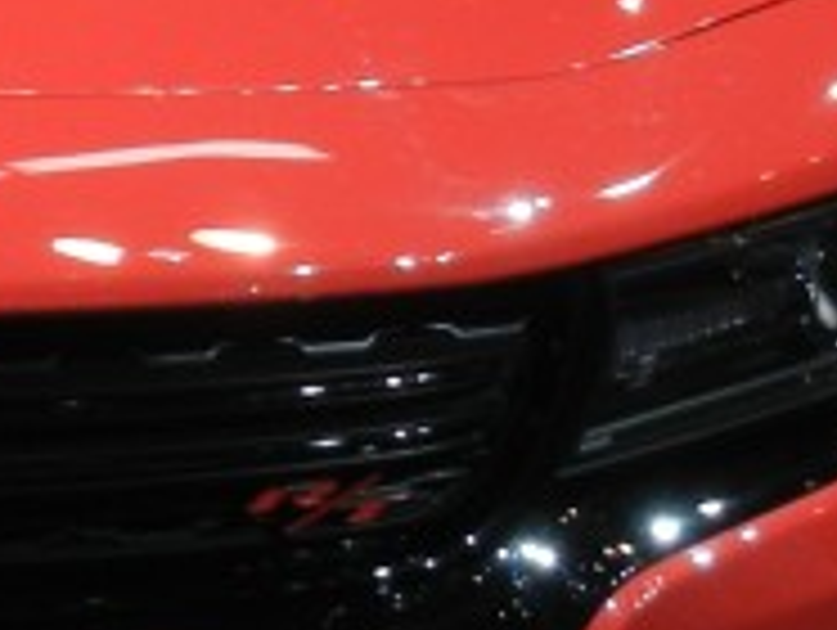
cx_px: -140
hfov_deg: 11.7
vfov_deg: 9.0
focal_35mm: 165
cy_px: 94
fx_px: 3995
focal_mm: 5.4
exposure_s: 1/57.5
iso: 190
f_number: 3.5
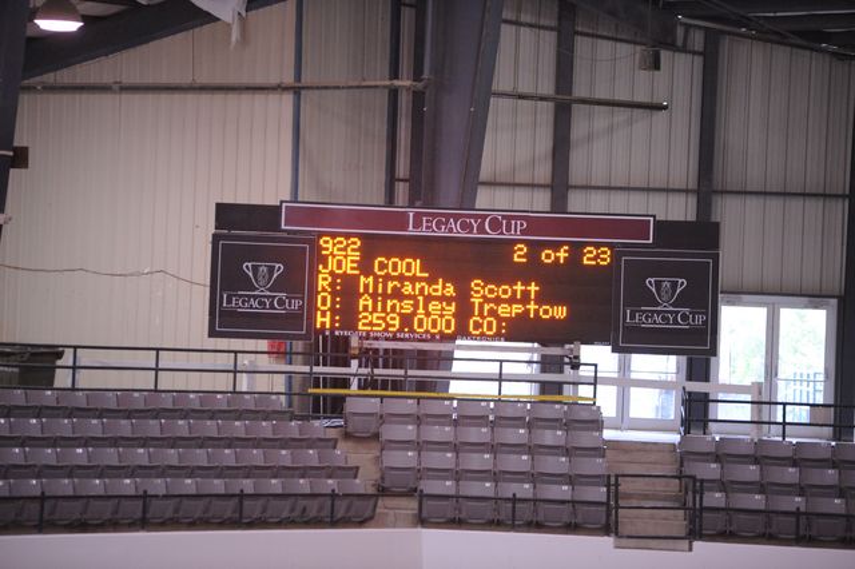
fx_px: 4747
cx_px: 428
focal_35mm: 200
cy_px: 284
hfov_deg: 10.3
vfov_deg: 6.9
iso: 5000
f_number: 2.8
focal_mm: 200
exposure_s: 1/400
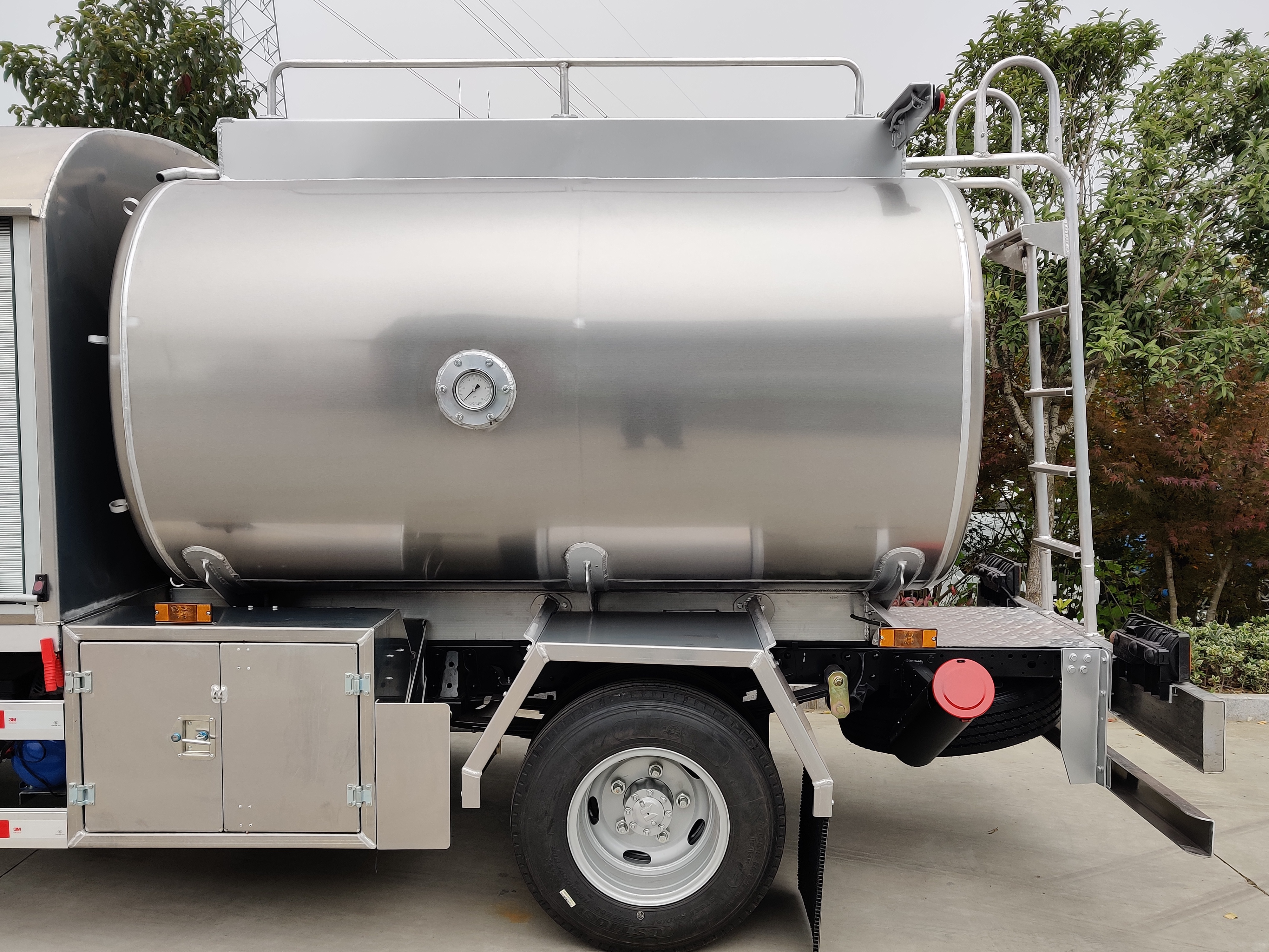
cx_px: 634
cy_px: 476
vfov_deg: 51.4
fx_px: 990
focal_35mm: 27
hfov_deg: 65.3
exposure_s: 1/362
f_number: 1.65
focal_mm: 4.75
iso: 100
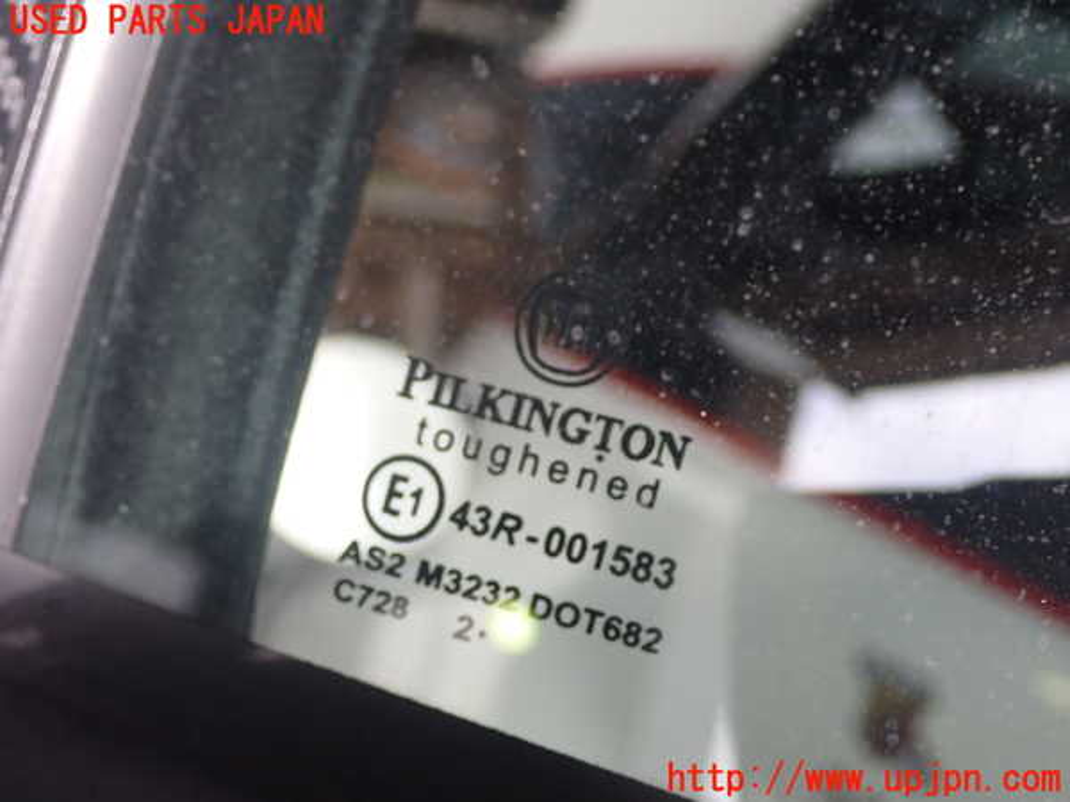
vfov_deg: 23.7
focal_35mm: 62
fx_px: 1916
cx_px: 535
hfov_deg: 31.2
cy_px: 401
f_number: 3.6
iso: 200
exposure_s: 1/125
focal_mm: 11.09
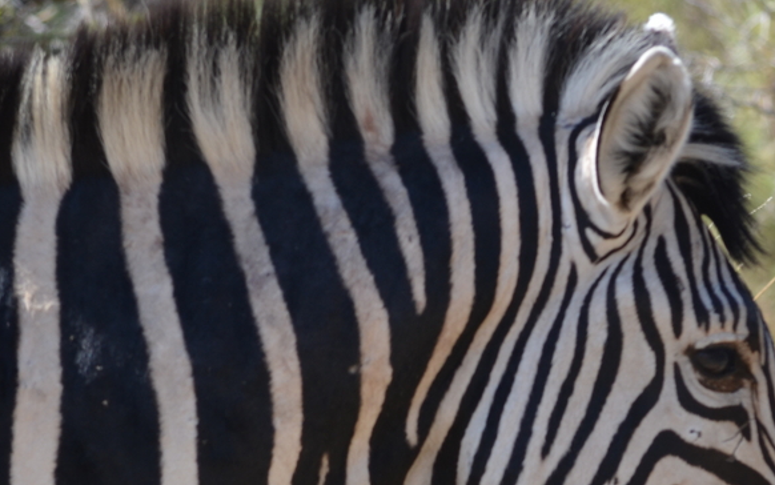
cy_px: 501
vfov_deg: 2.5
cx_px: 398
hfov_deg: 4.0
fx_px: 10988
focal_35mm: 520
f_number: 5.6
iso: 200
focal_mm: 155
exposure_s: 1/500
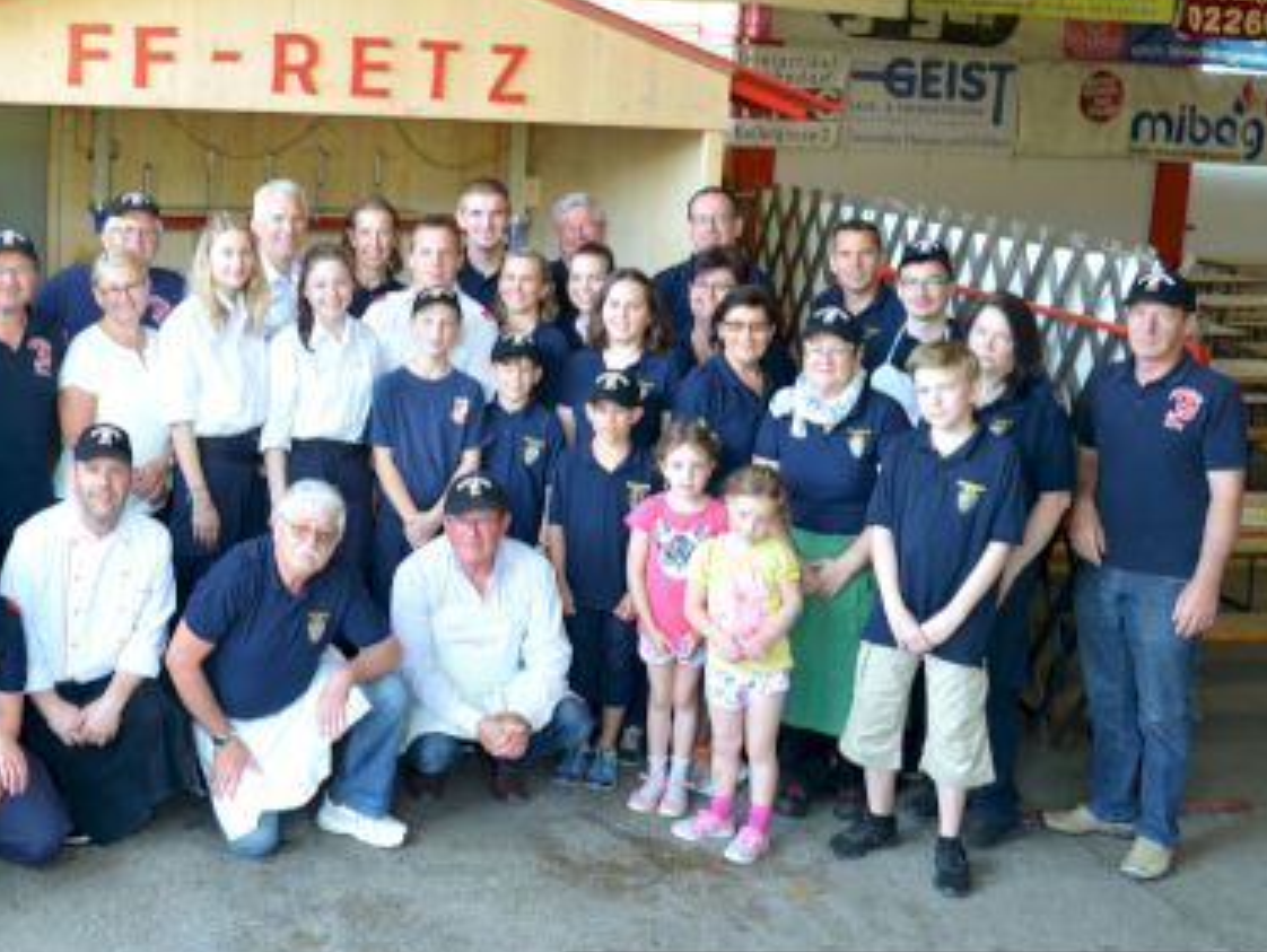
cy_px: 369
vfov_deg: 32.1
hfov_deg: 40.6
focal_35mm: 45
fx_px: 1648
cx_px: 281
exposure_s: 1/60
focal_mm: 18
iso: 720
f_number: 4
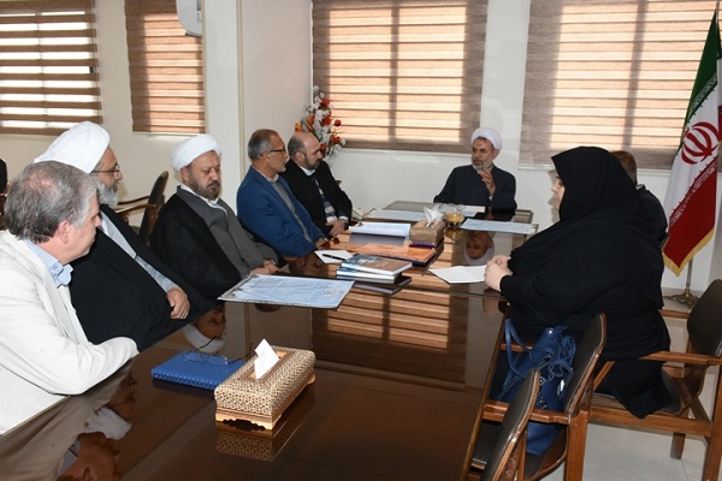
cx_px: 361
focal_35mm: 30
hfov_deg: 61.9
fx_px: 602
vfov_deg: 43.6
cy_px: 240
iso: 640
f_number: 10
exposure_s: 1/60
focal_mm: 20
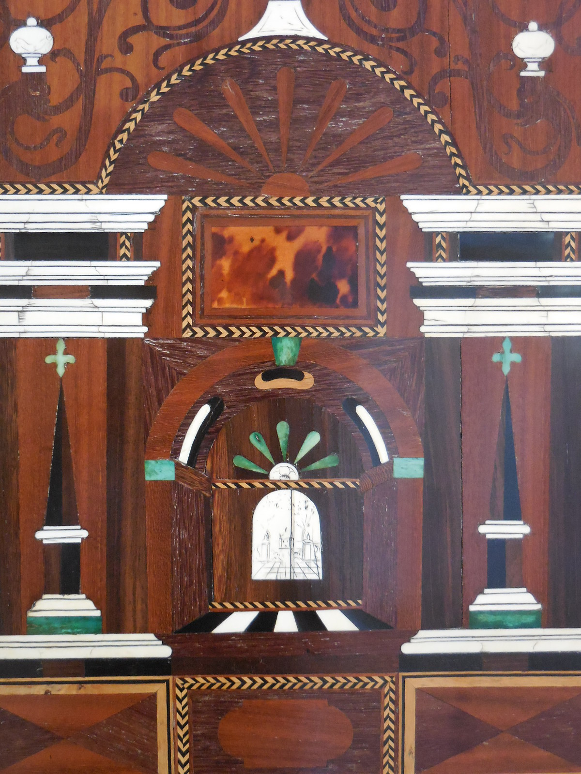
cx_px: 290
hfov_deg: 28.0
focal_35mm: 52
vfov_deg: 36.8
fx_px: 1164
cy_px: 387
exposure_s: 1/8
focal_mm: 9.4
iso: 800
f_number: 4.3
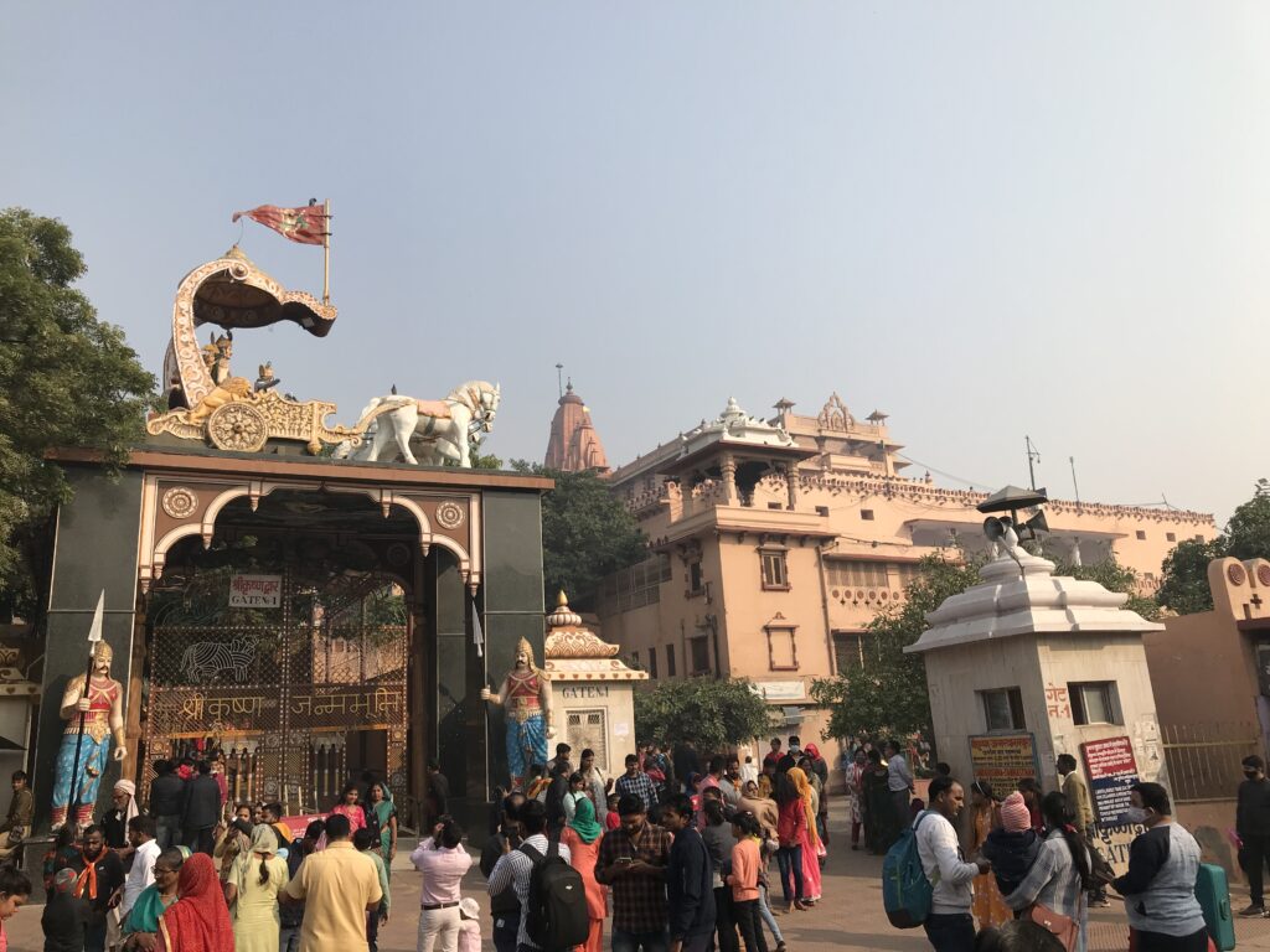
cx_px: 635
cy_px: 476
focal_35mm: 28
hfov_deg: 63.4
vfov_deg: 49.7
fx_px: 1027
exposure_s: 1/2457
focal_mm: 3.99
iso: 20
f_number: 1.8
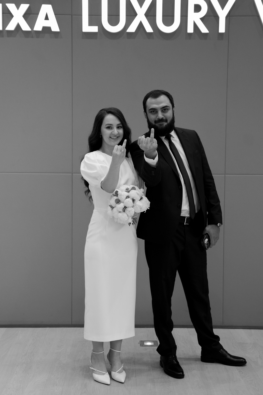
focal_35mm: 55
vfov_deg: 36.2
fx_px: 603
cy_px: 198
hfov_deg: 24.6
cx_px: 132
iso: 800
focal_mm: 55
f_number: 2.8
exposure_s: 1/320
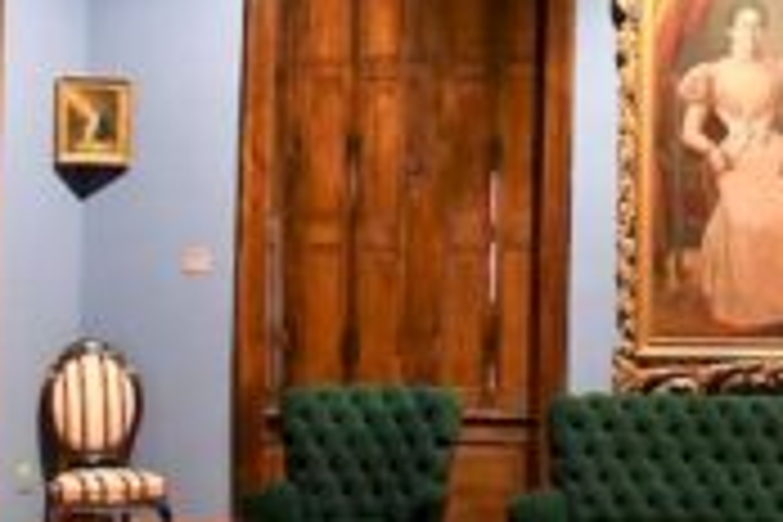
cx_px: 837
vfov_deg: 15.8
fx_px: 1870
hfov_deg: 22.5
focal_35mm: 86
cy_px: 92
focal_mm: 20
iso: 5600
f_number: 4
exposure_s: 1/60
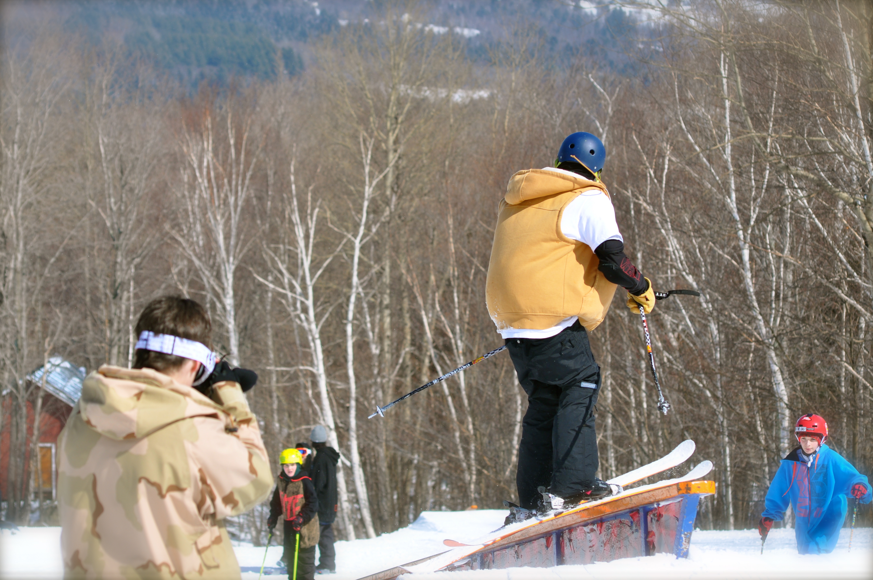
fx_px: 3451
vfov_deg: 9.6
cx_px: 436
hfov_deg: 14.4
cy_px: 290
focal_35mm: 142
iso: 200
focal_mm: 95
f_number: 7.1
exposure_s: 1/800
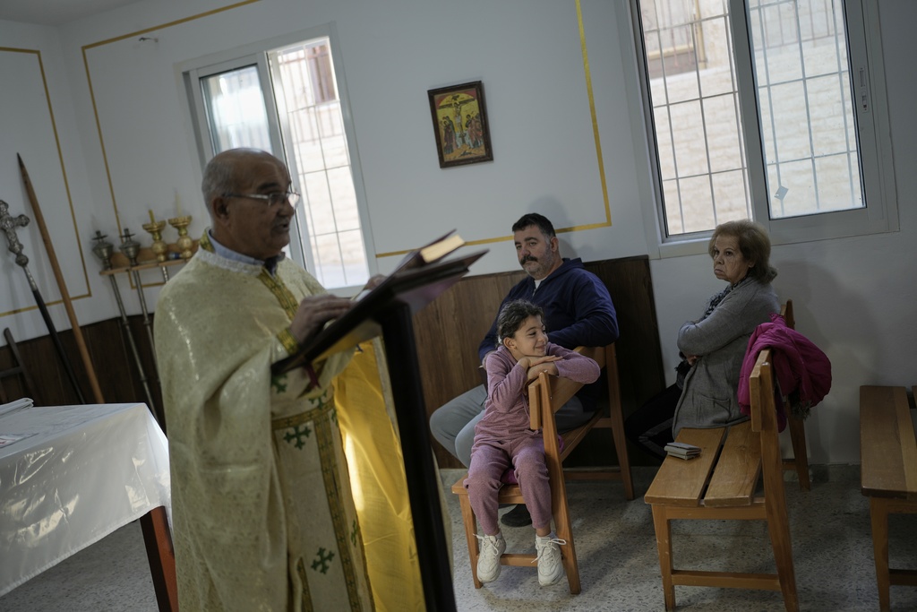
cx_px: 458
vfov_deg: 37.9
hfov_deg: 54.4
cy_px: 306
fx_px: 892
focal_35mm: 35
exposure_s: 1/500
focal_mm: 35
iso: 100
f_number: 1.4
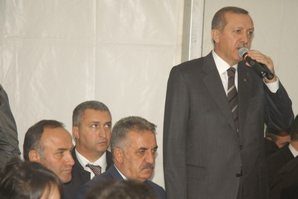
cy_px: 101
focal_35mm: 119
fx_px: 985
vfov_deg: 11.5
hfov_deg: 17.2
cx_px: 161
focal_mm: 70
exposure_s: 1/125
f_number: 4.5
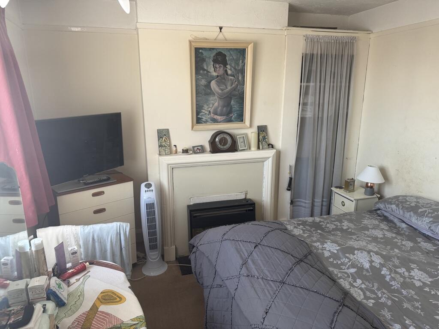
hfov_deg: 71.6
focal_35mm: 24
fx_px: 304
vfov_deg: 56.8
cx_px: 220
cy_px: 164
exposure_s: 1/62
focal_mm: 6.76
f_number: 1.78
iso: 200
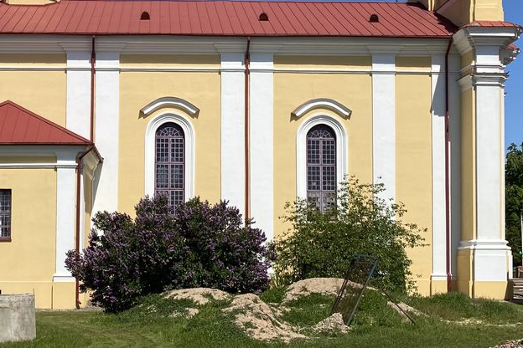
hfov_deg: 37.9
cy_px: 18
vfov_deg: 25.0
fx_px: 755
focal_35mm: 52
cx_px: 191
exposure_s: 1/4444
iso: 32
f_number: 1.8
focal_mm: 4.25
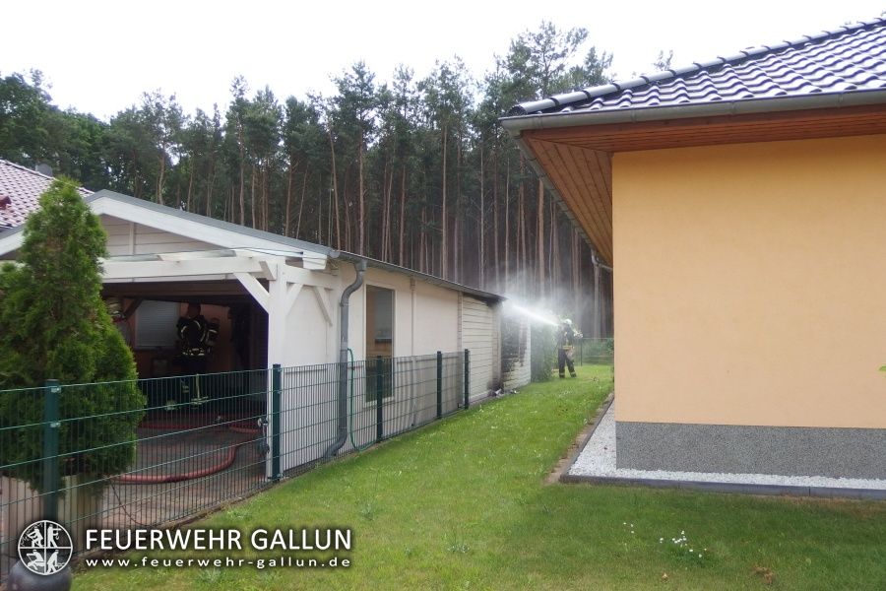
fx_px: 640
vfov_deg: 49.6
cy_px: 296
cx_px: 443
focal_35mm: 26
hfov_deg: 69.4
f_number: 1.8
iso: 100
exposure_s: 1/2000
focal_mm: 4.7
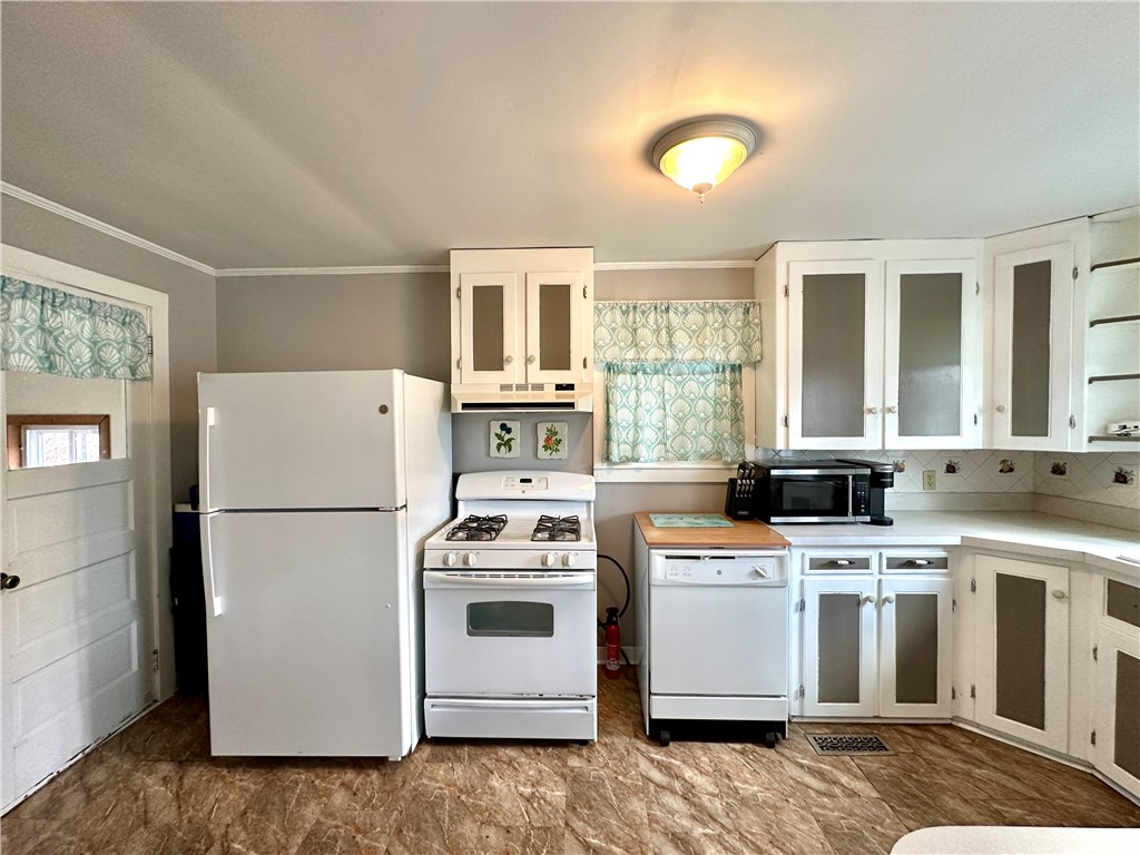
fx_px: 461
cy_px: 428
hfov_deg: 102.1
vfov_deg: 85.7
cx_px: 570
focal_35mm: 14
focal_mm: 2.22
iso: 250
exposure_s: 1/120
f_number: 2.2
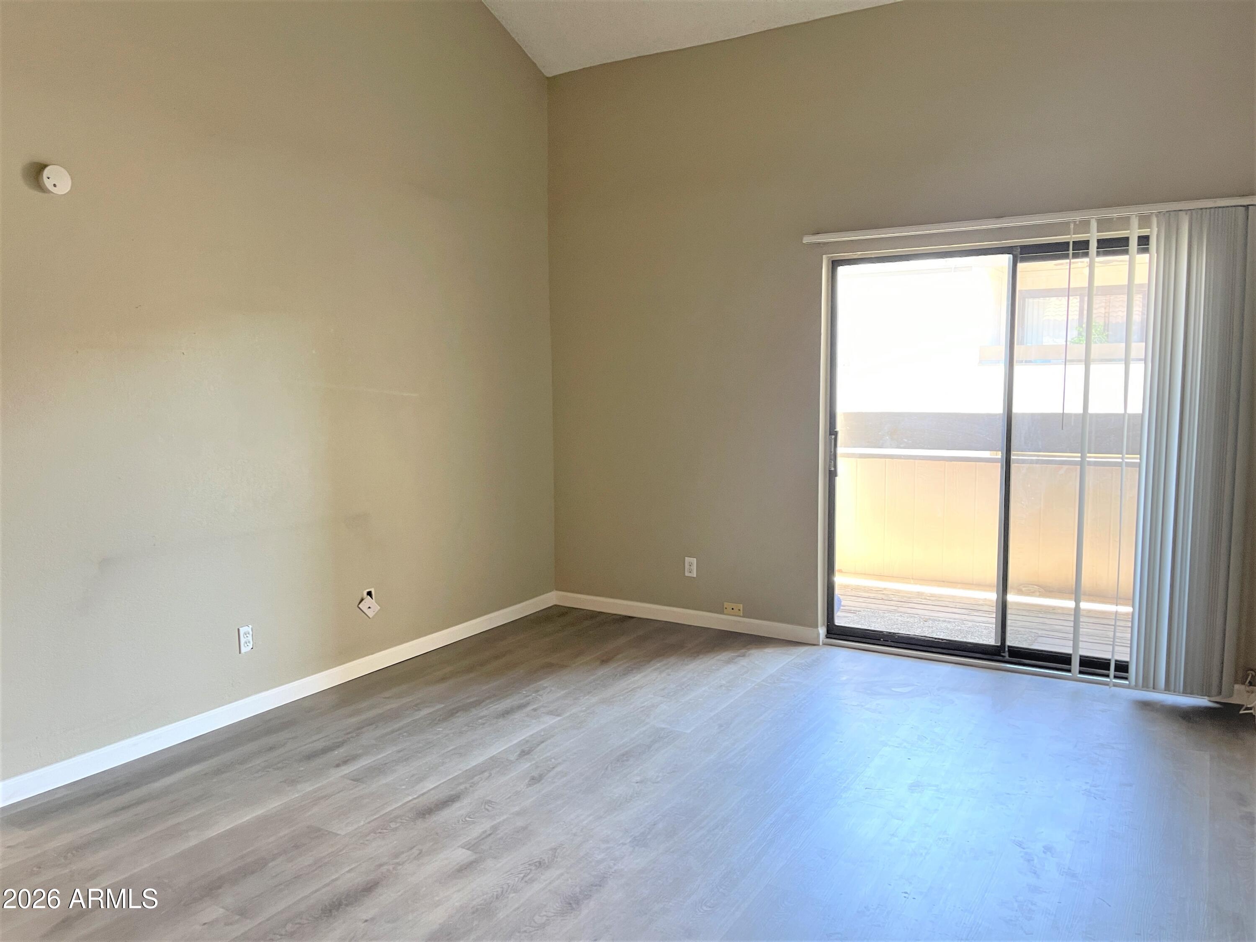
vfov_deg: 53.1
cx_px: 628
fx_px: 943
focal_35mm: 26
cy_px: 471
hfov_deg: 67.3
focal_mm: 5.1
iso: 125
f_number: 1.6
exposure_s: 1/60
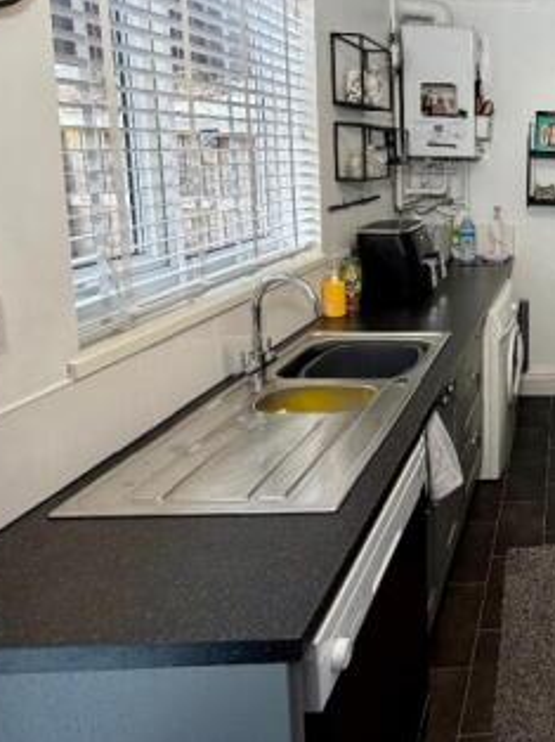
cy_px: 228
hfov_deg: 41.7
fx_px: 557
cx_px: 615
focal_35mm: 26
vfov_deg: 65.0
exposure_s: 1/96
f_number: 2.2
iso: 100
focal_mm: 2.22
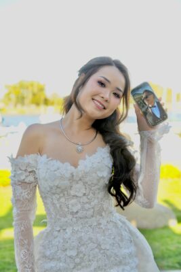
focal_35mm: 71
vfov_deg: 28.4
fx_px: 535
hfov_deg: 19.2
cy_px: 136
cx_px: 90
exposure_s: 1/640
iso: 640
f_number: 5
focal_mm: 71
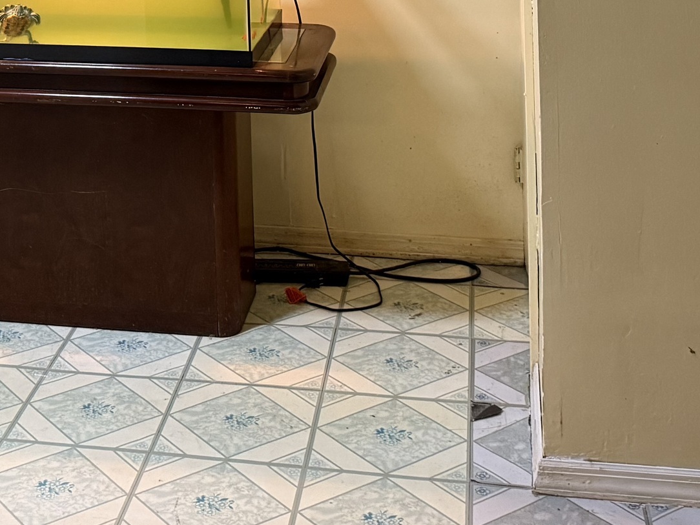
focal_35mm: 68
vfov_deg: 19.9
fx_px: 1375
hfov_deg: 27.8
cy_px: -155
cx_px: 114
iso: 400
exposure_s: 1/60
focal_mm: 6.76
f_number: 1.78
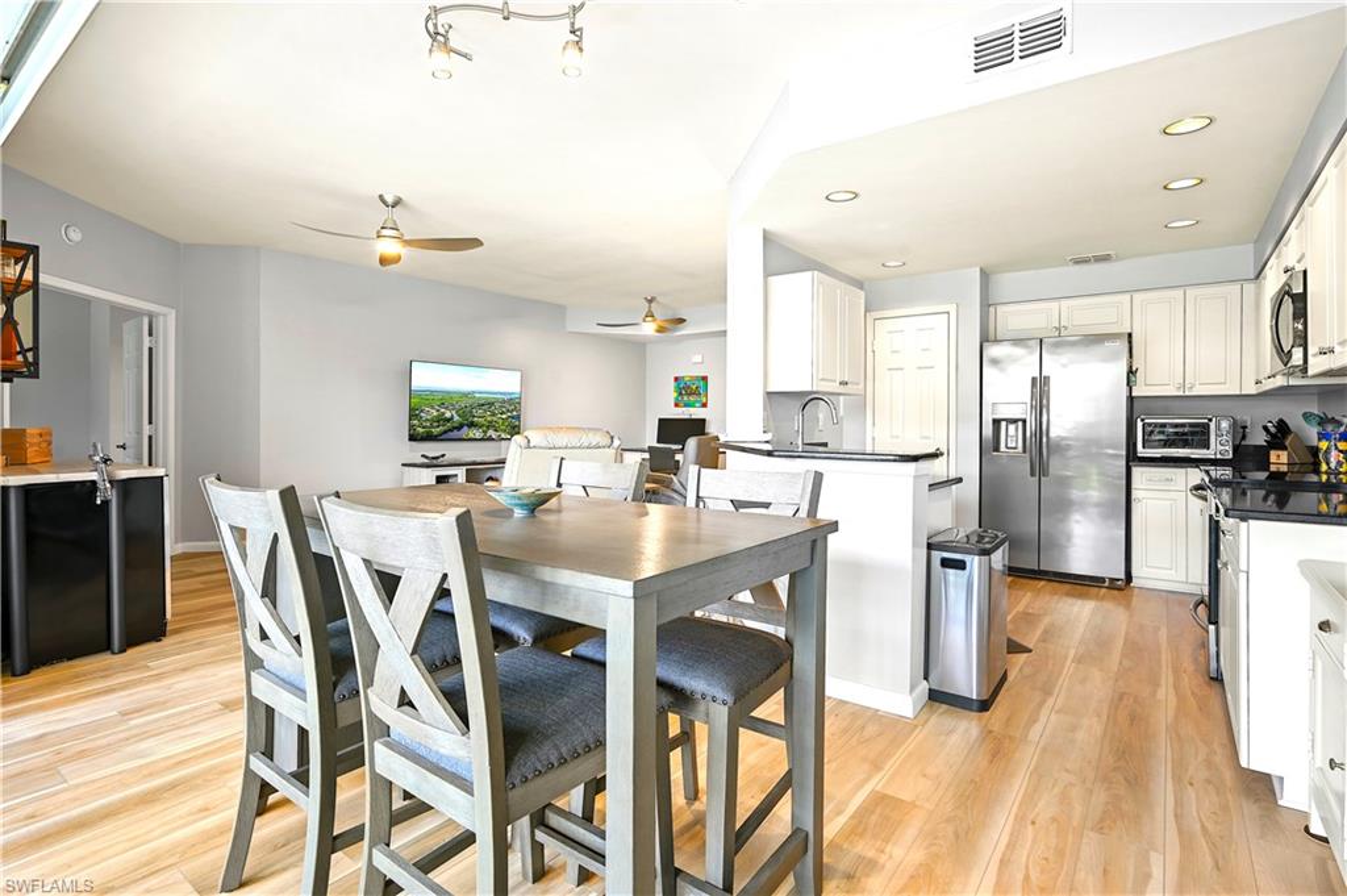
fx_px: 636
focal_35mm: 17
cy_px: 448
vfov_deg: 70.3
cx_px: 674
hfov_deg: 93.3
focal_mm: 17
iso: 100
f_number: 8
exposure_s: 1
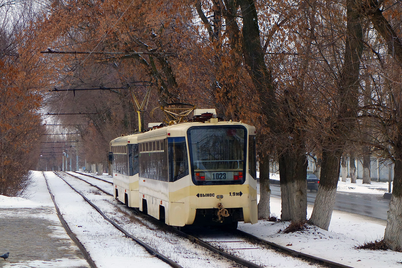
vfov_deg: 13.7
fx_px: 1117
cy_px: 134
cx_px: 201
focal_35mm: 100
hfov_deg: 20.4
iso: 250
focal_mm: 37.1
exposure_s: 1/500
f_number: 4.9
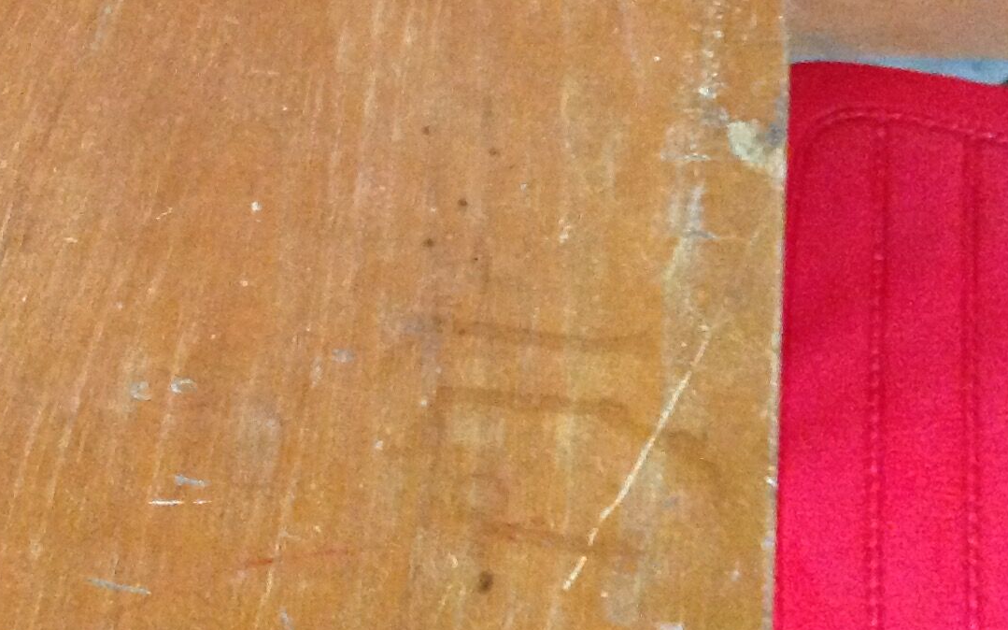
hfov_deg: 23.0
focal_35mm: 89
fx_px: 2445
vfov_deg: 14.6
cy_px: 95
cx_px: 197
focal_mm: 4.28
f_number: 2.4
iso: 500
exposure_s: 1/15
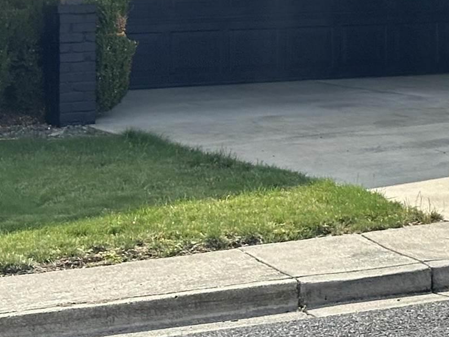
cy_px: -220
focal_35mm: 181
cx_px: 739
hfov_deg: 10.4
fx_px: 2347
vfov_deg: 8.0
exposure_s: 1/4016
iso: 64
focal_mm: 6.86
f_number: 1.78
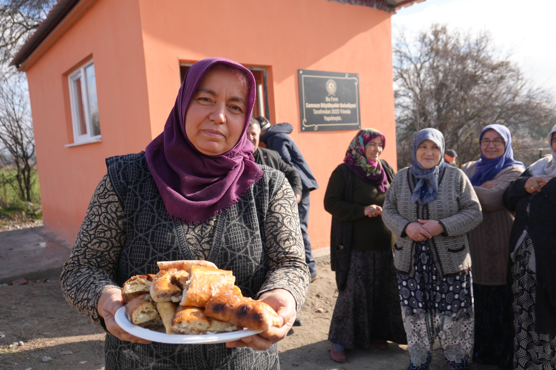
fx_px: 440
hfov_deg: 64.6
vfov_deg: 45.7
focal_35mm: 28
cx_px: 278
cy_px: 185
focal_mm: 19
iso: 100
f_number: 4.5
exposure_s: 1/500
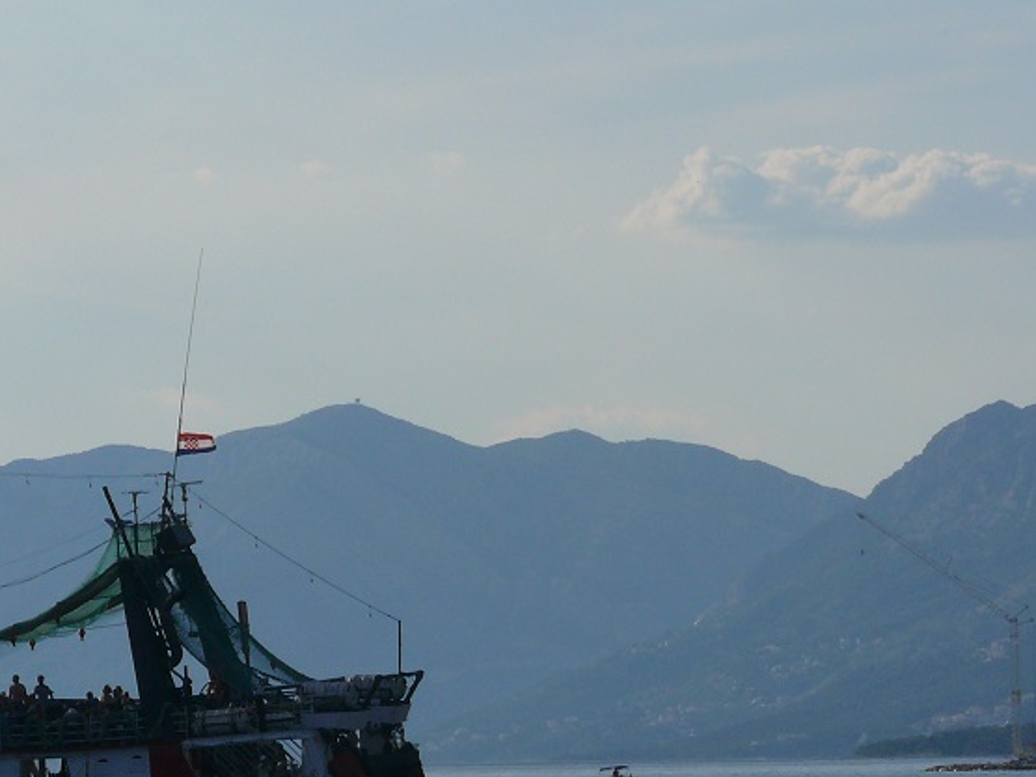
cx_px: 126
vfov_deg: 4.6
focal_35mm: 323
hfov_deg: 6.1
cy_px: 759
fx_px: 9667
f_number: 8
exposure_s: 1/640
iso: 100
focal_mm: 34.7
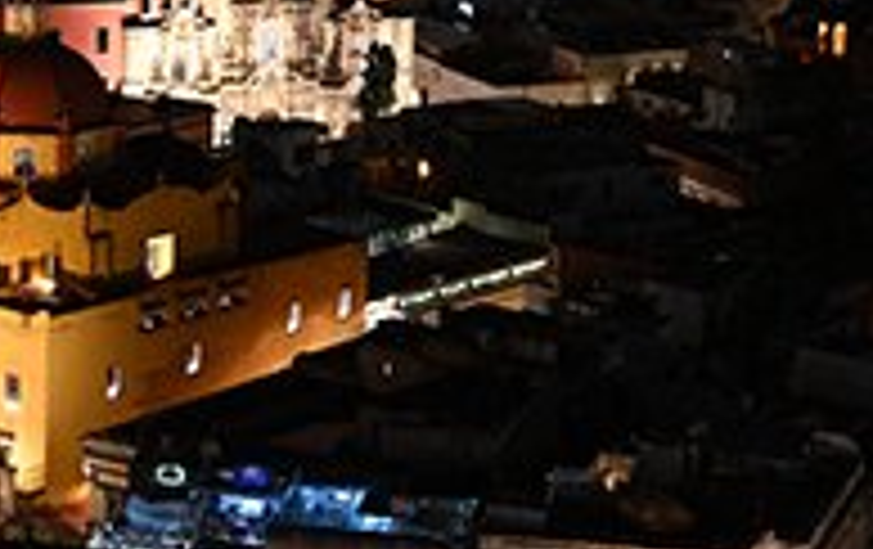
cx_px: -173
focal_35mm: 127
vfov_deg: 10.3
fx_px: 3027
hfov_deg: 15.8
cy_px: -16
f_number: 4
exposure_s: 1/2
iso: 400
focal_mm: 51
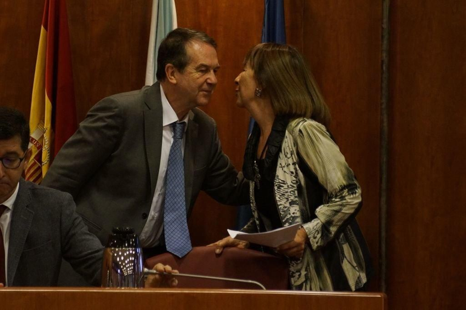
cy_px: 155
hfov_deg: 9.8
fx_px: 2718
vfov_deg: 6.5
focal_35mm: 210
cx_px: 233
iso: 3200
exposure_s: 1/160
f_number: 5.6
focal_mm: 140
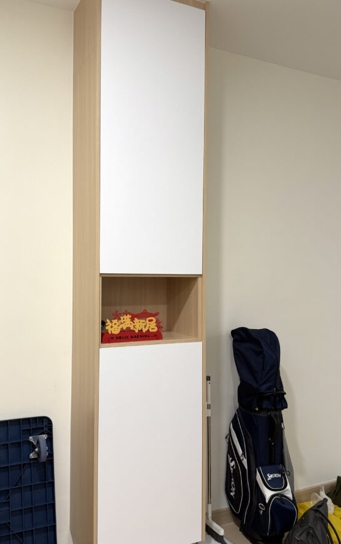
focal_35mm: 30
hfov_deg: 41.7
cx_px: 139
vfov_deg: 62.9
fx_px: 446
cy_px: 273
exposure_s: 1/50
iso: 125
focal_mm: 6.76
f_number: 1.78
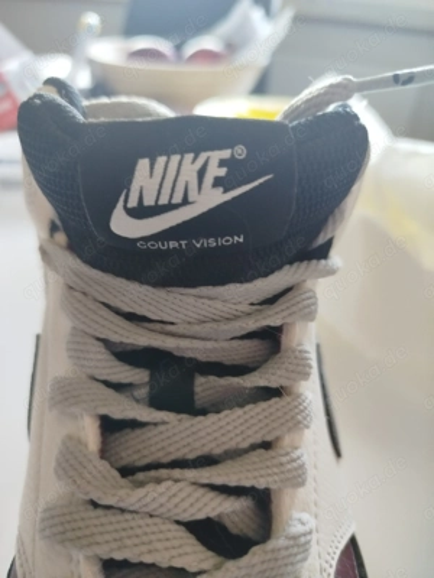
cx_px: 217
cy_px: 289
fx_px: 401
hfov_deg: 56.8
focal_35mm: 24
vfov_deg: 71.6
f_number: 1.7
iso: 320
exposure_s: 1/33
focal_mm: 5.31
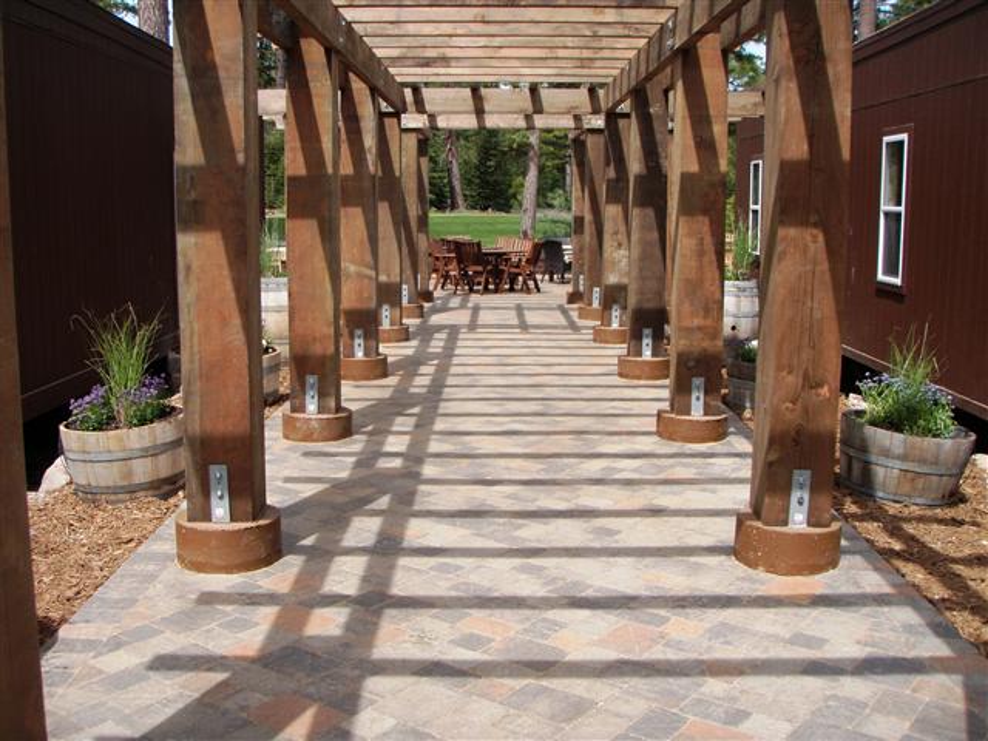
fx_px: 1085
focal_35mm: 38
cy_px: 370
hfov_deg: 49.0
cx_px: 494
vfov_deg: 37.7
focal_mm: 6.7
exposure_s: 1/640
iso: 80
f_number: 3.5
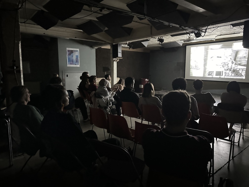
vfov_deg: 56.8
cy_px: 94
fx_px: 173
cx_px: 124
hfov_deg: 71.6
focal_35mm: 24
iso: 8000
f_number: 1.78
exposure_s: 1/15
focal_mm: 6.86
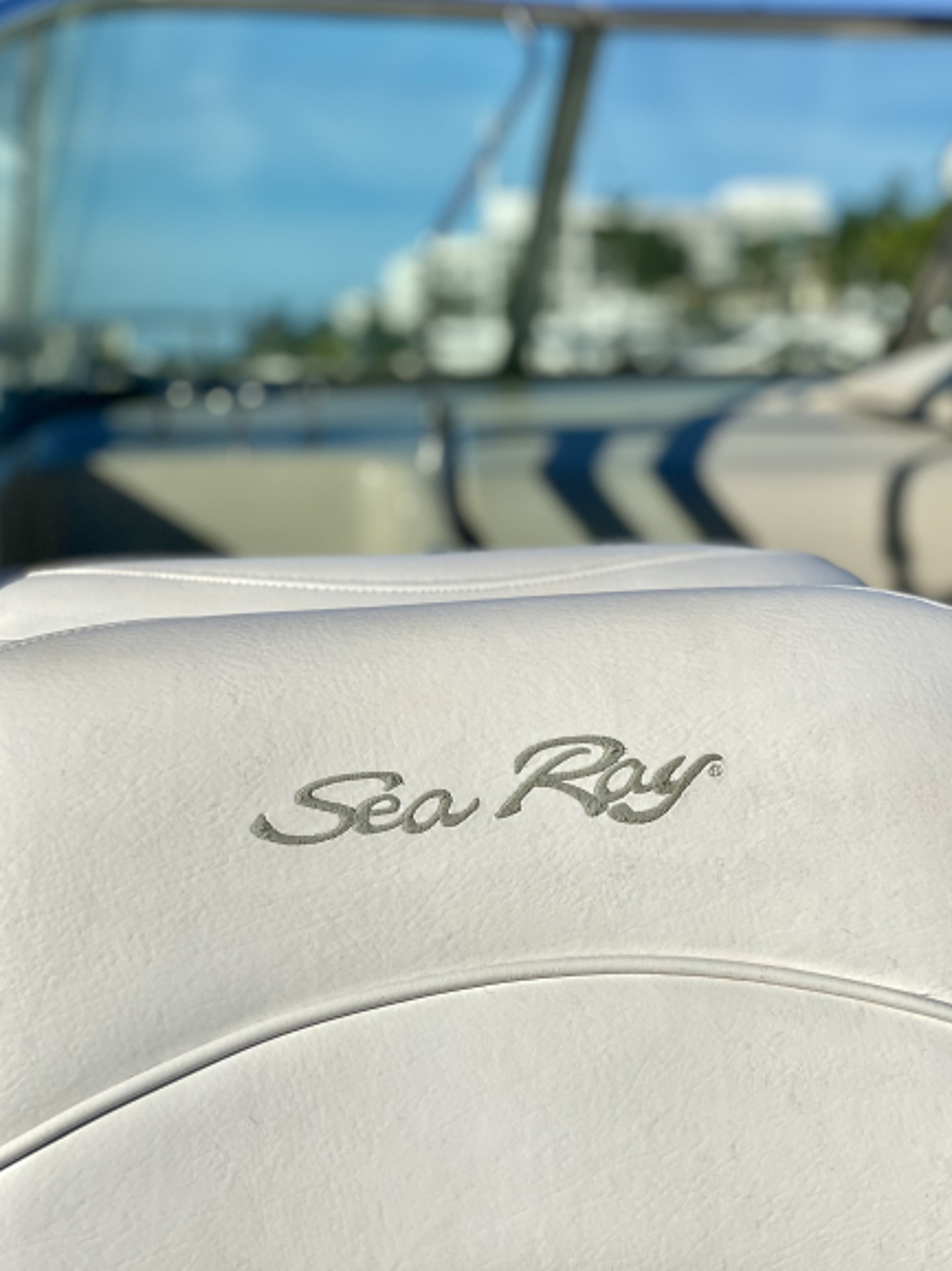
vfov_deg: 35.6
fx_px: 1982
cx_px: 484
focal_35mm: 54
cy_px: 640
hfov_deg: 27.0
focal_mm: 6
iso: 25
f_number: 2
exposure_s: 1/5988
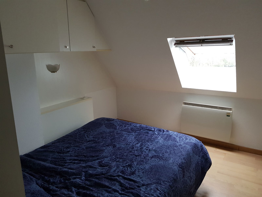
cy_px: 98
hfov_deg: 67.3
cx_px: 131
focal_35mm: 26
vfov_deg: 53.1
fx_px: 197
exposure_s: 1/33
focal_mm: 4.2
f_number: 1.7
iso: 160
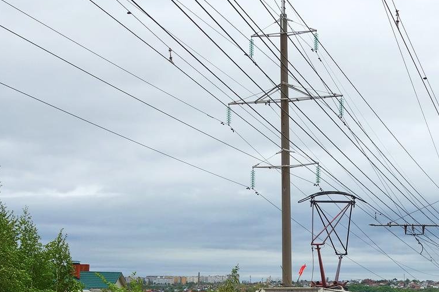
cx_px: 290
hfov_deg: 32.1
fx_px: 756
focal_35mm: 62
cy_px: 223
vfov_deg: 21.7
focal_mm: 14.4
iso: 125
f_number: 5
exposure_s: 1/500
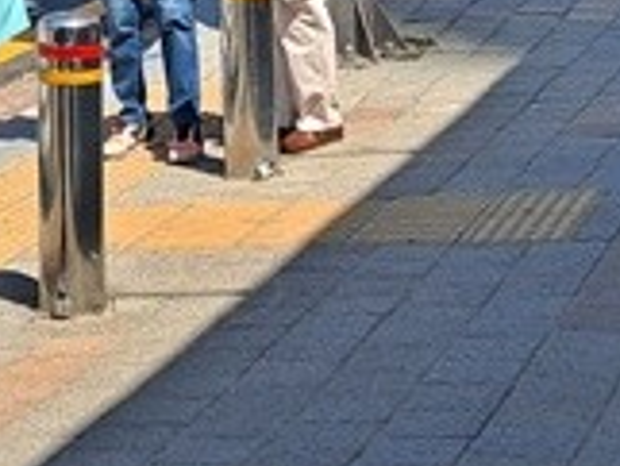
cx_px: 39
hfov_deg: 13.1
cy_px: -805
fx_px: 2671
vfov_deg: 8.7
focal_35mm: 149
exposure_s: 1/1057
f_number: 1.8
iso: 25
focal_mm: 5.23
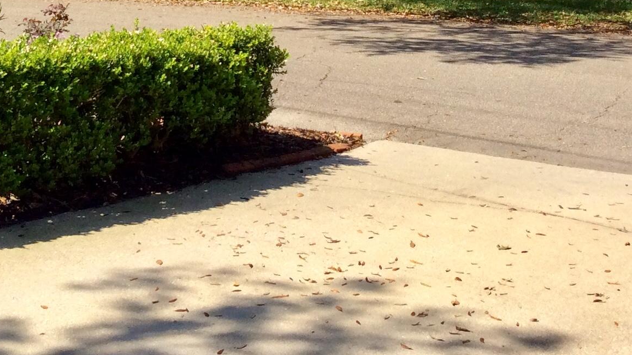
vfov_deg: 14.5
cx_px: 152
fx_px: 1307
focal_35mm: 78
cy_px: -164
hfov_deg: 26.8
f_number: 2.4
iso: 32
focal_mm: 3.3
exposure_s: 1/1300
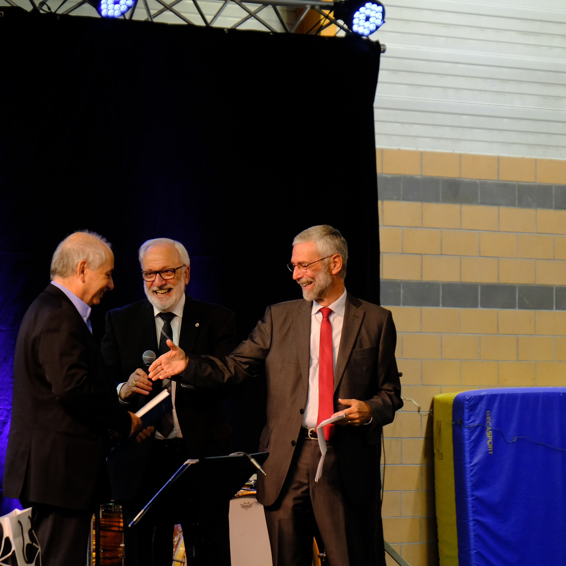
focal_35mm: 174
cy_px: 308
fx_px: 3219
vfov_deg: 10.0
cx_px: 234
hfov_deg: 10.0
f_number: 5.3
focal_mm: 70.2
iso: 800
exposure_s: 1/80
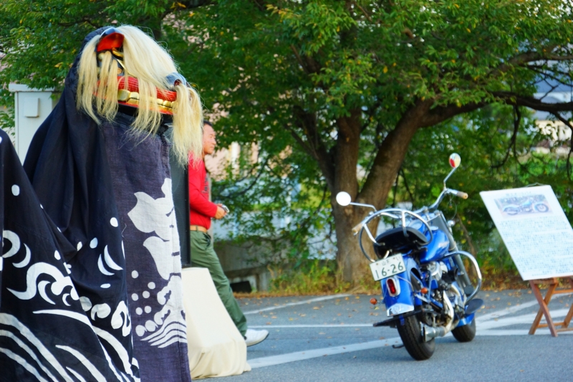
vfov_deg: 9.1
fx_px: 2387
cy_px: 191
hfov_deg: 13.7
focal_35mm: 150
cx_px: 286
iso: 1000
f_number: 5.6
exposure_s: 1/160
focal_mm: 100
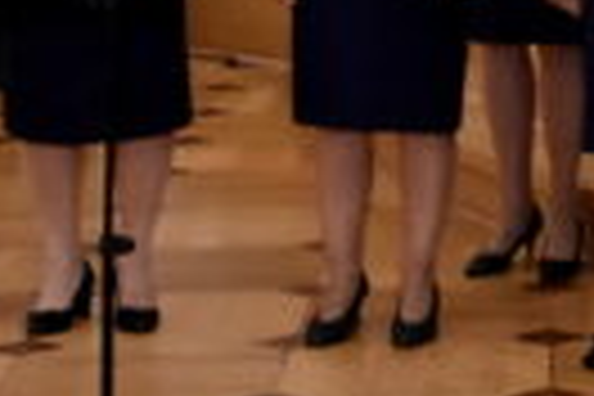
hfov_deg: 10.4
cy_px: -90
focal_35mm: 179
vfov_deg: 7.6
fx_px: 2960
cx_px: 1264
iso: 3200
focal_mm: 25
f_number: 5
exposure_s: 1/200
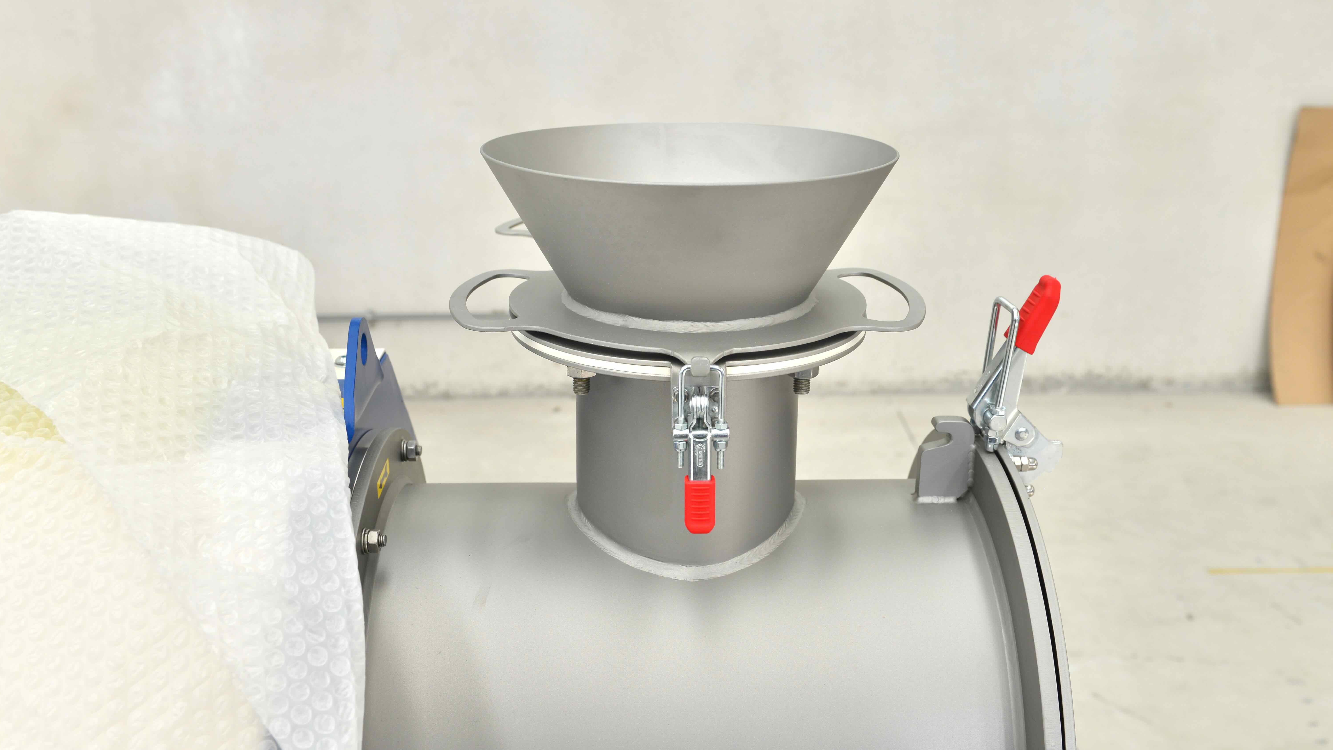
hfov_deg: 62.6
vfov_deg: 37.8
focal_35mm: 31
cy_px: 410
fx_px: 1096
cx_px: 663
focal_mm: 29
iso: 200
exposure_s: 1/60
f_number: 5.6
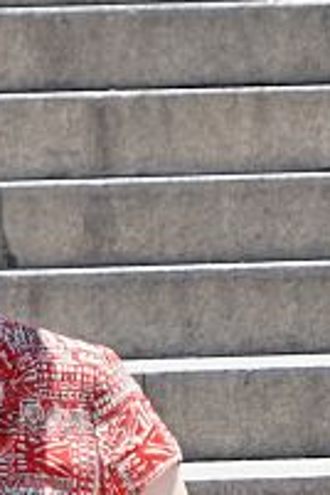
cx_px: -643
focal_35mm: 872
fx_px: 11989
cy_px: 502
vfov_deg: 2.4
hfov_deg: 1.6
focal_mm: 146
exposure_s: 1/400
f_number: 6.3
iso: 200
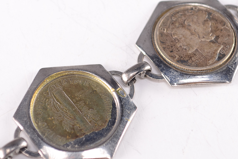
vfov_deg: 9.5
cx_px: 124
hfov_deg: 14.2
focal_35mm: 145
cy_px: 71
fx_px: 958
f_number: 7.1
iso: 100
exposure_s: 1/80
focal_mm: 55
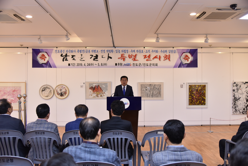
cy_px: 83
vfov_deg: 43.6
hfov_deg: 61.9
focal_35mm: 30
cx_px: 124
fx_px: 207
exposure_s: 1/125
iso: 1000
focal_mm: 30
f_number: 4
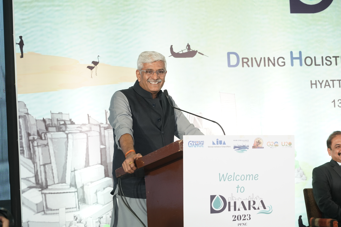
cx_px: 170
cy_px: 114
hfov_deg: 19.5
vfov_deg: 13.0
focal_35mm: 105
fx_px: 995
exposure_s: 1/200
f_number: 6.3
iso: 1600
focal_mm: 105
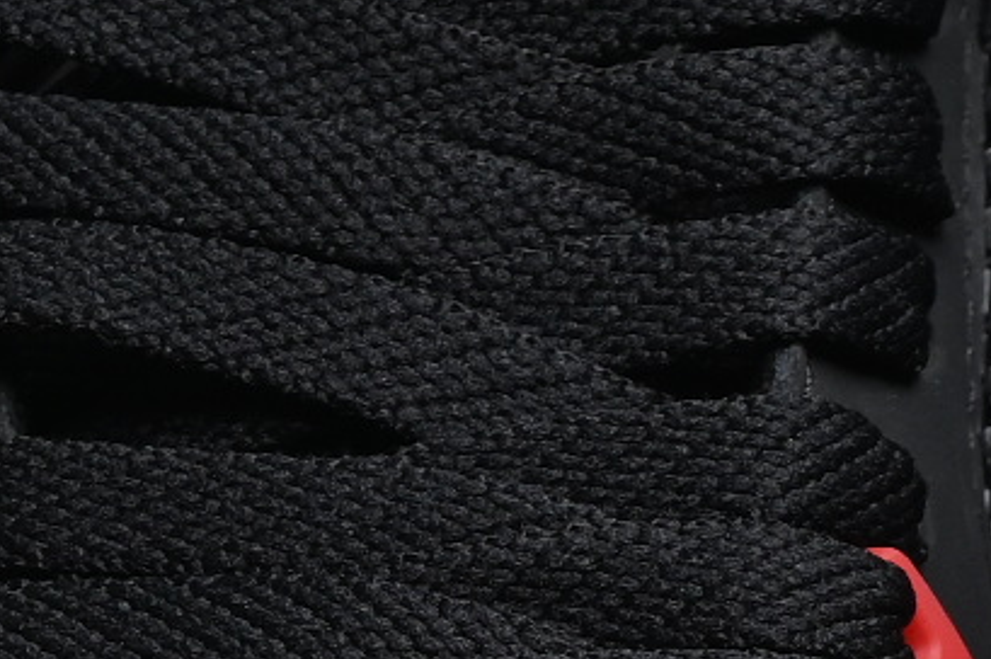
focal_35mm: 511
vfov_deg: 2.7
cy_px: 1129
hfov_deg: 4.0
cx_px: 1059
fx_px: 14055
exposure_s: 1/50
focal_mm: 50
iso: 160
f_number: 6.3
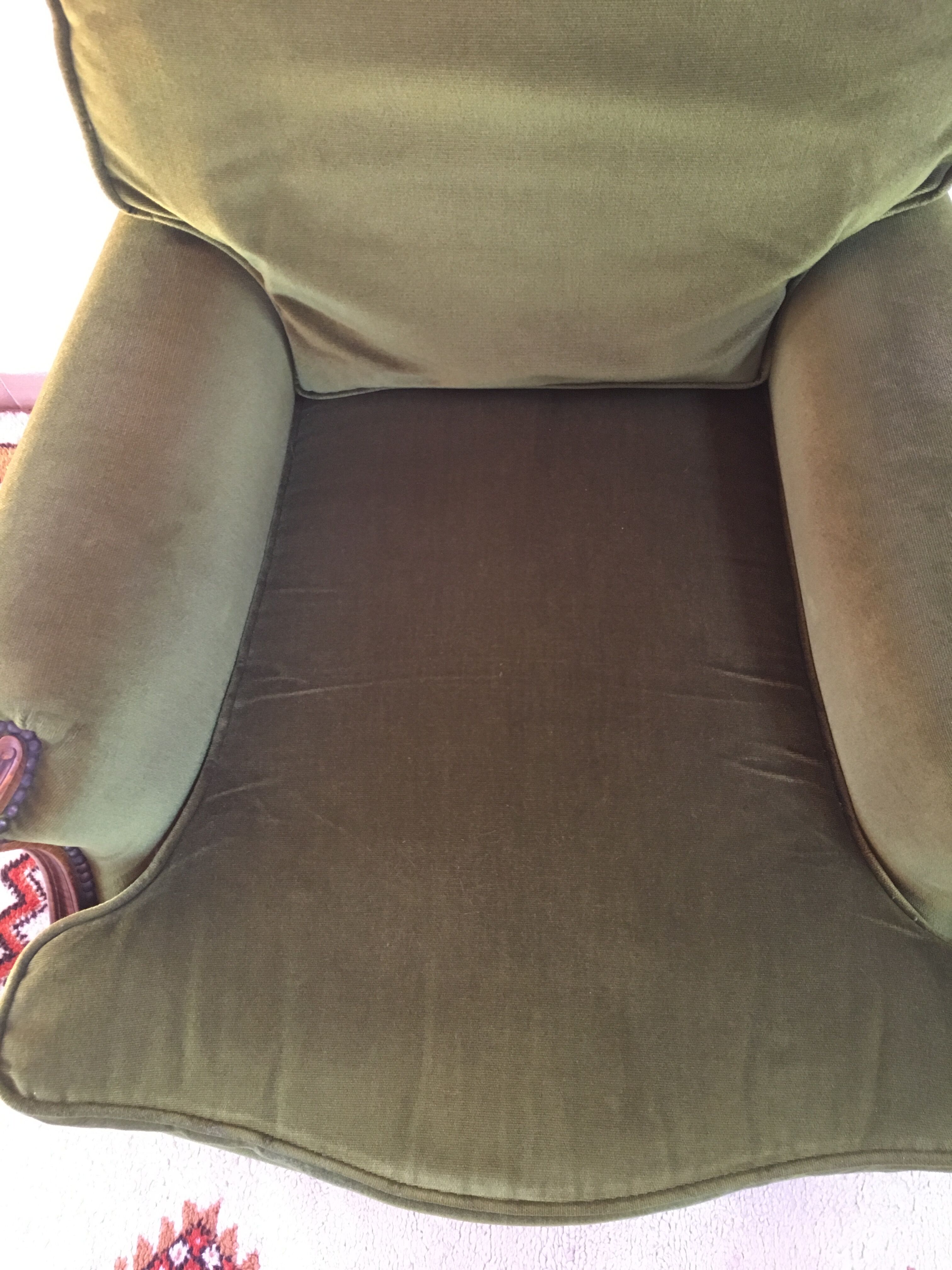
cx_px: 476
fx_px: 1063
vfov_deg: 61.7
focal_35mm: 29
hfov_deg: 48.2
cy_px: 635
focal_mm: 4.15
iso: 200
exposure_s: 1/20
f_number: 2.2
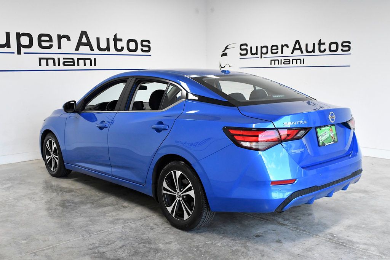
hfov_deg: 53.1
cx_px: 195
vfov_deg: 36.9
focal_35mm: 36
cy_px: 130
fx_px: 390
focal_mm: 24
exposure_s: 1/1000
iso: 2500
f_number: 4.5
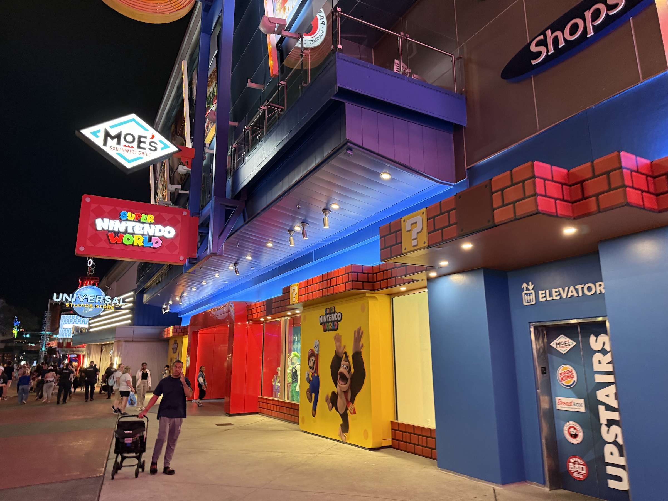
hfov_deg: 71.6
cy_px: 250
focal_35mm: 24
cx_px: 334
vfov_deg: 56.8
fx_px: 463
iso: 400
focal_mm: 6.76
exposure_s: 1/60
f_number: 1.78
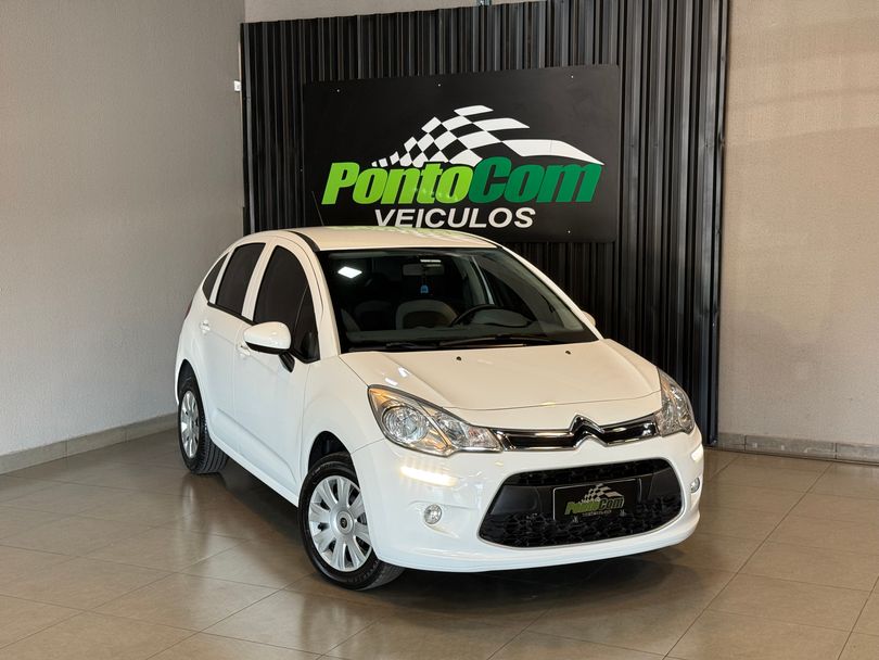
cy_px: 330
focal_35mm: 48
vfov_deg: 30.3
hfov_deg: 39.6
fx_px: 1219
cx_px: 440
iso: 80
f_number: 1.78
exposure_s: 1/60
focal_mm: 6.76
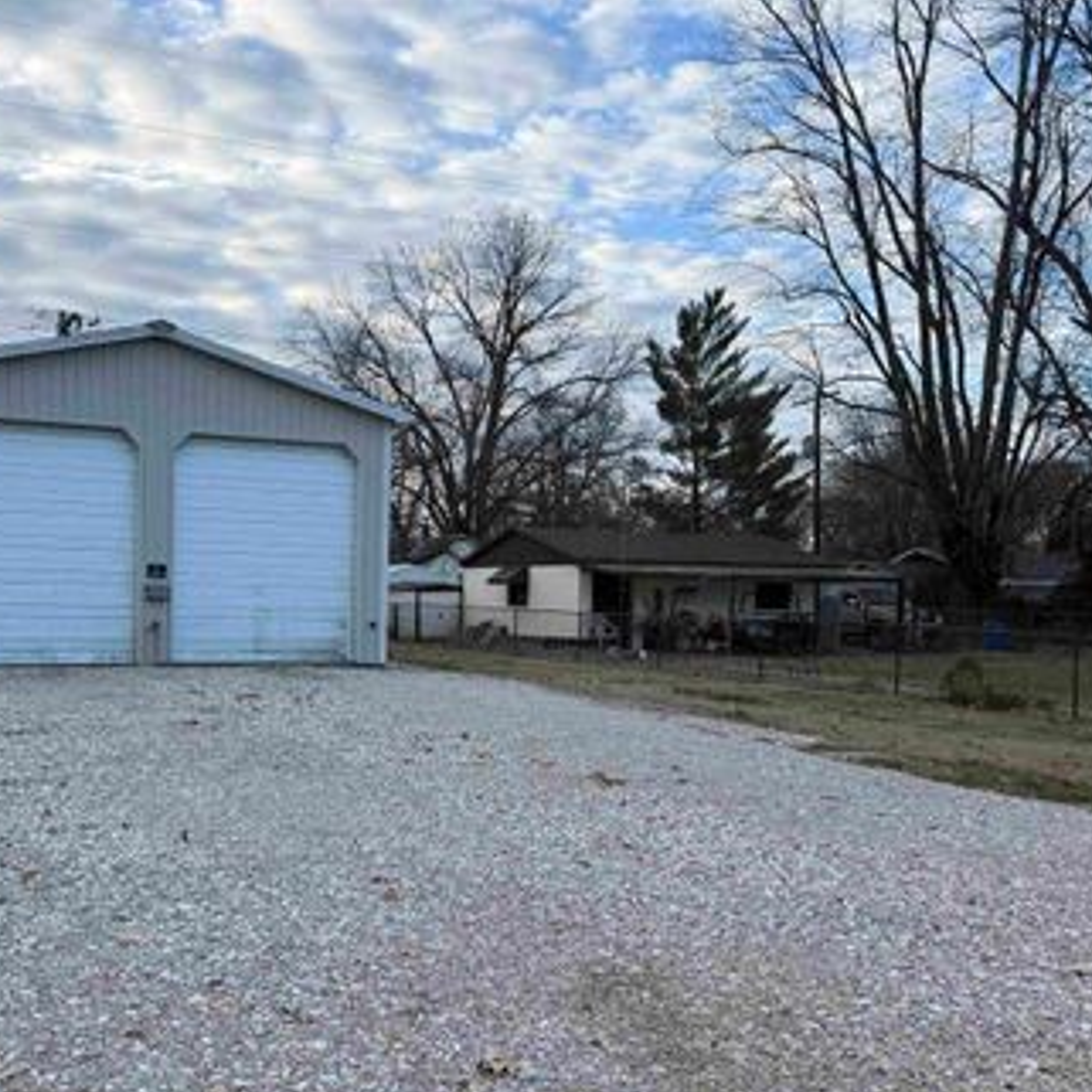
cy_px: 634
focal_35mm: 33
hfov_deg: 48.9
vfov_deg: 49.5
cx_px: 364
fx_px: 1178
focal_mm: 6.76
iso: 80
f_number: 1.78
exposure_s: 1/1553
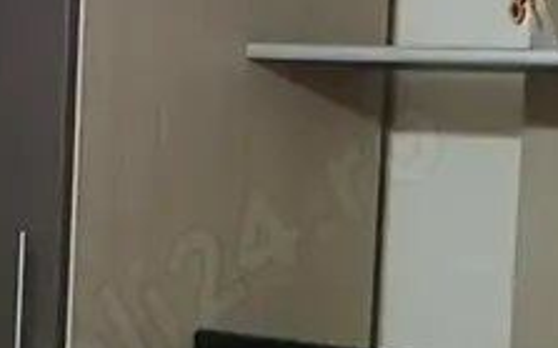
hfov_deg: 12.6
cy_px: 443
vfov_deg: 7.8
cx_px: 463
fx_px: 2507
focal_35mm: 165
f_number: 1.8
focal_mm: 3.98
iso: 500
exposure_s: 1/20
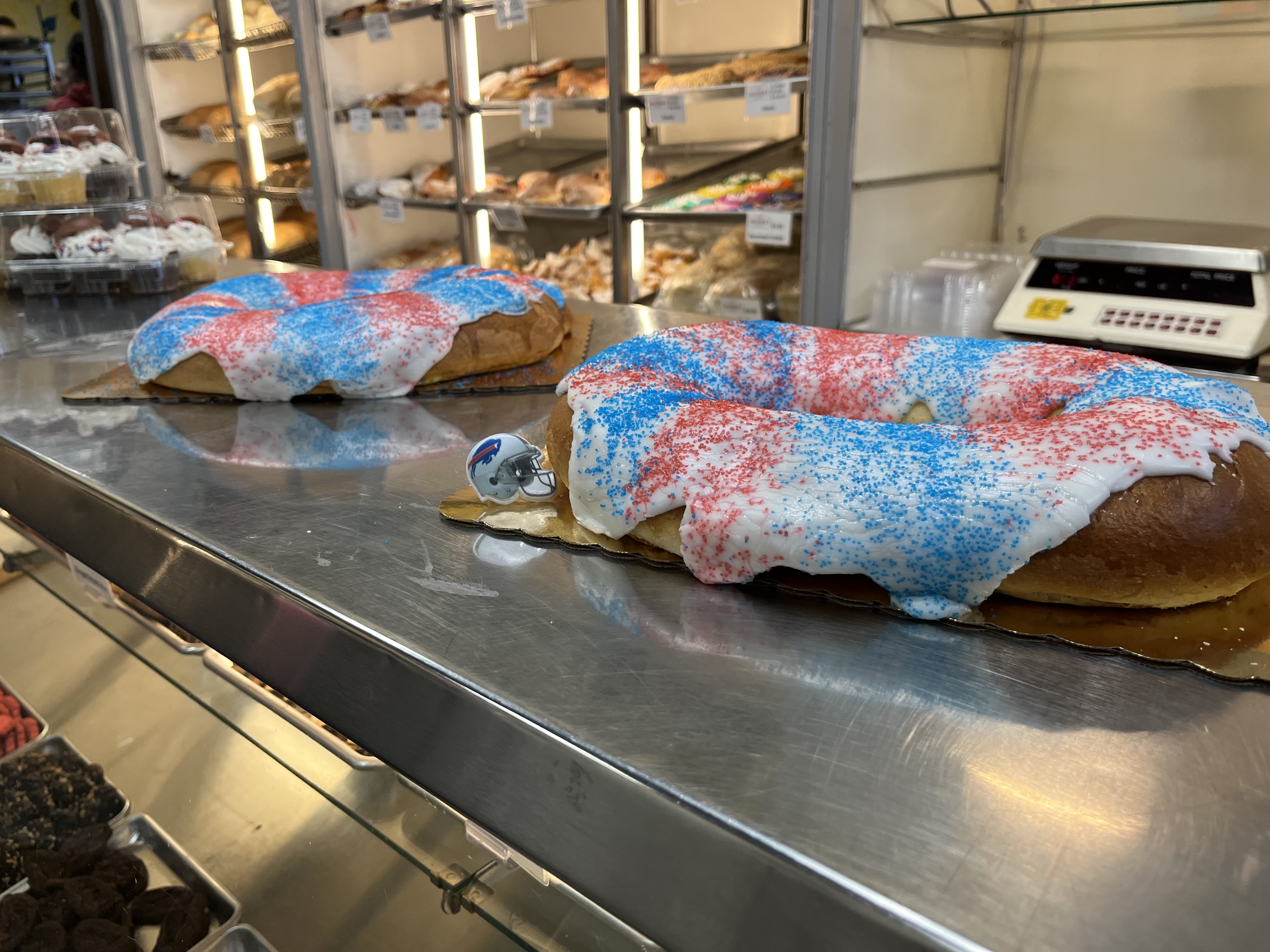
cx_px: 635
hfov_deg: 67.3
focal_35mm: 26
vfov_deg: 53.1
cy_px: 476
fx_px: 954
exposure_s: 1/120
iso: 100
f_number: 1.6
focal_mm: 5.1
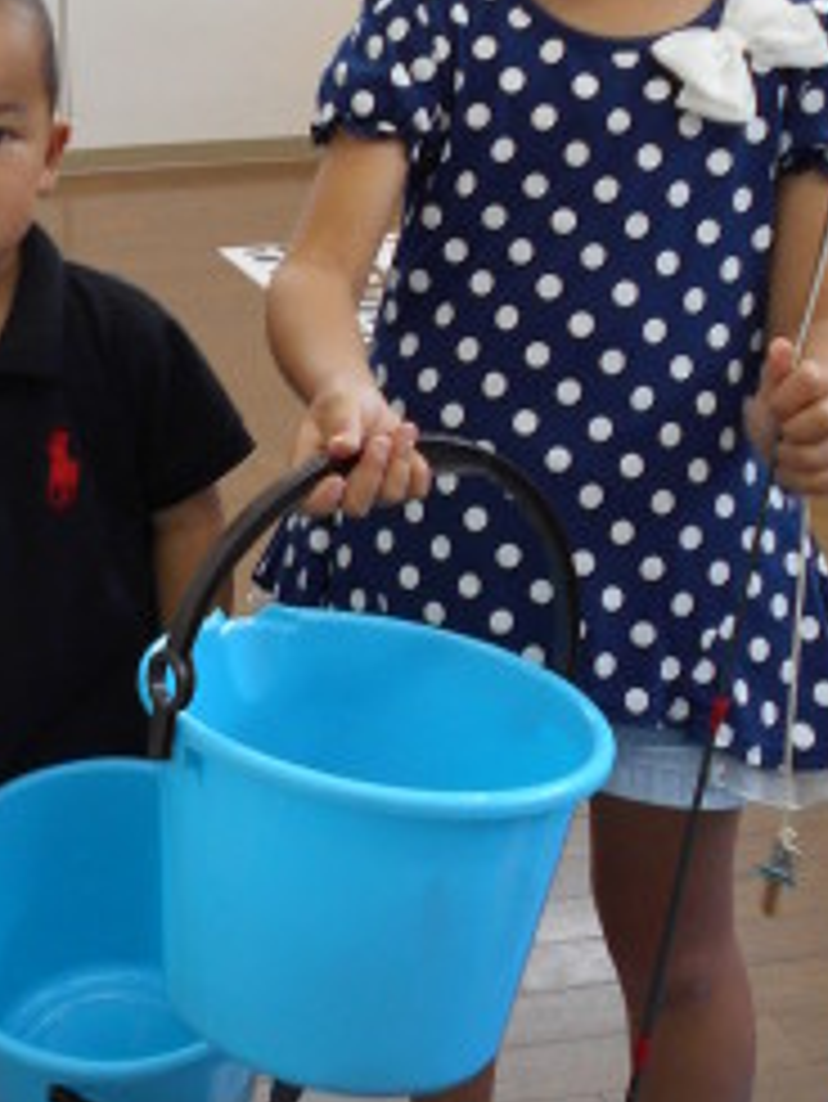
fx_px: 2167
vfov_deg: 28.2
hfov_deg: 20.9
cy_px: 283
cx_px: -9
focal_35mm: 68
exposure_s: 1/30
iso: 125
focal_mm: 4.6
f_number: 3.2
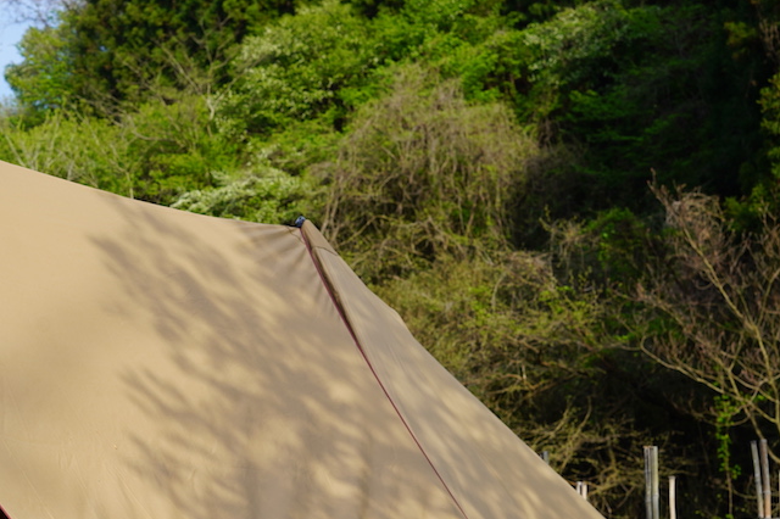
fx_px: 2165
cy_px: 404
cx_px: 117
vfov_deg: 13.6
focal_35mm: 100
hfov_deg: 20.1
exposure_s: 1/125
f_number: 8
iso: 100
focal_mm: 50
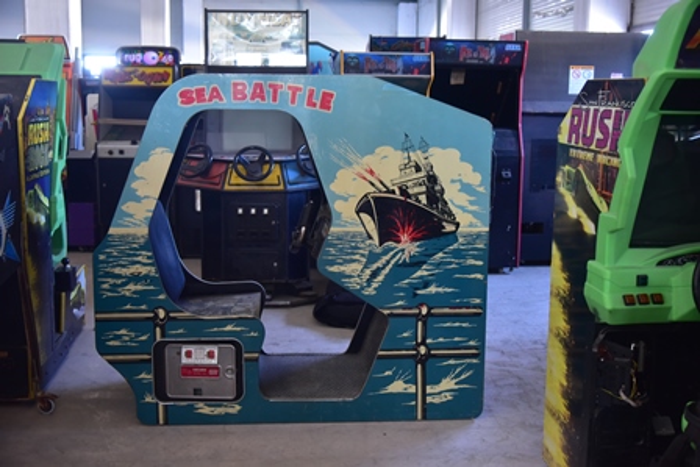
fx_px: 895
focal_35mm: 46
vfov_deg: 29.3
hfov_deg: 42.7
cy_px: 234
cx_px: 350
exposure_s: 1/20
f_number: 5
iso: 1800
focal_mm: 46
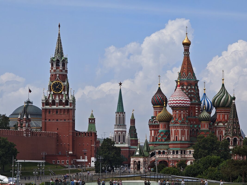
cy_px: 92
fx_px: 1234
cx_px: 124
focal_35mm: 173
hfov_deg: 11.4
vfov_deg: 8.6
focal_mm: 19.4
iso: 50
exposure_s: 1/1340
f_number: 2.5
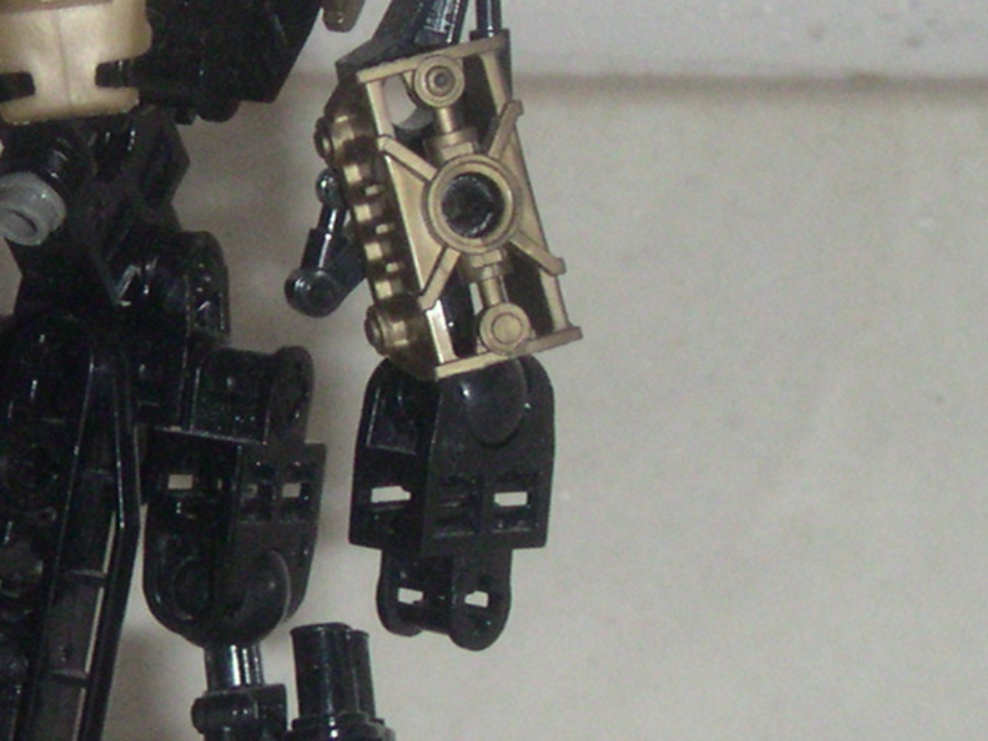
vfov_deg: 10.5
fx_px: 4024
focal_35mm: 141
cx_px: -195
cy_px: 271
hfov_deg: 13.6
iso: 160
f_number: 6.9
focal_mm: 7.2
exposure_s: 1/50
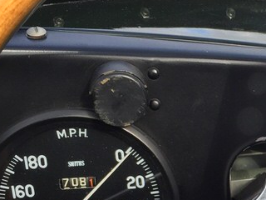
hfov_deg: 21.3
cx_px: 294
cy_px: 192
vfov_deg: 16.7
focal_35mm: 87
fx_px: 669
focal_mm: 4.15
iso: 32
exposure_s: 1/648
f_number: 2.2
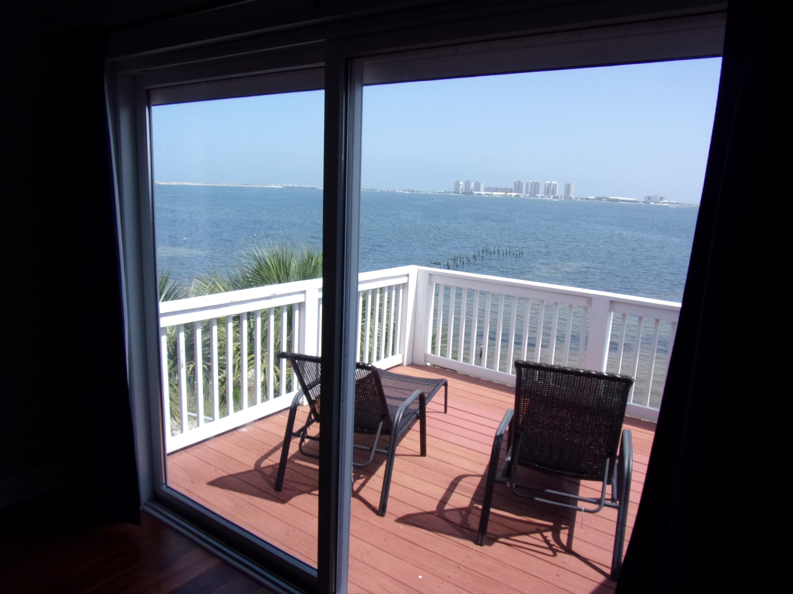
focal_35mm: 24
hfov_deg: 71.6
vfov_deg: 56.8
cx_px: 396
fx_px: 550
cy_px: 297
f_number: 3.3
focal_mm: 4.3
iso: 80
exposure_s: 1/400
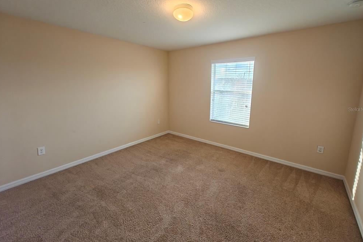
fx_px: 151
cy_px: 109
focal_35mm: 15
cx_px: 183
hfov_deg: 100.4
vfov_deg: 77.1
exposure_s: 1/50
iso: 125
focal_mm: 2.62
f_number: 2.2
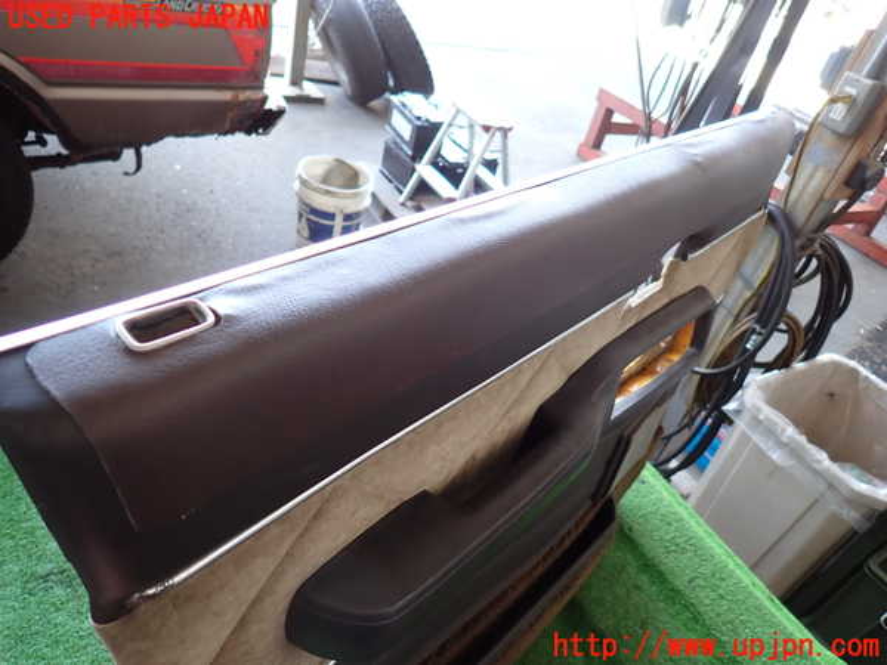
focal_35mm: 25
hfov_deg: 69.4
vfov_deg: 54.9
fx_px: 641
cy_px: 332
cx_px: 444
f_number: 2
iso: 160
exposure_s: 1/60
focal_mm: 4.5
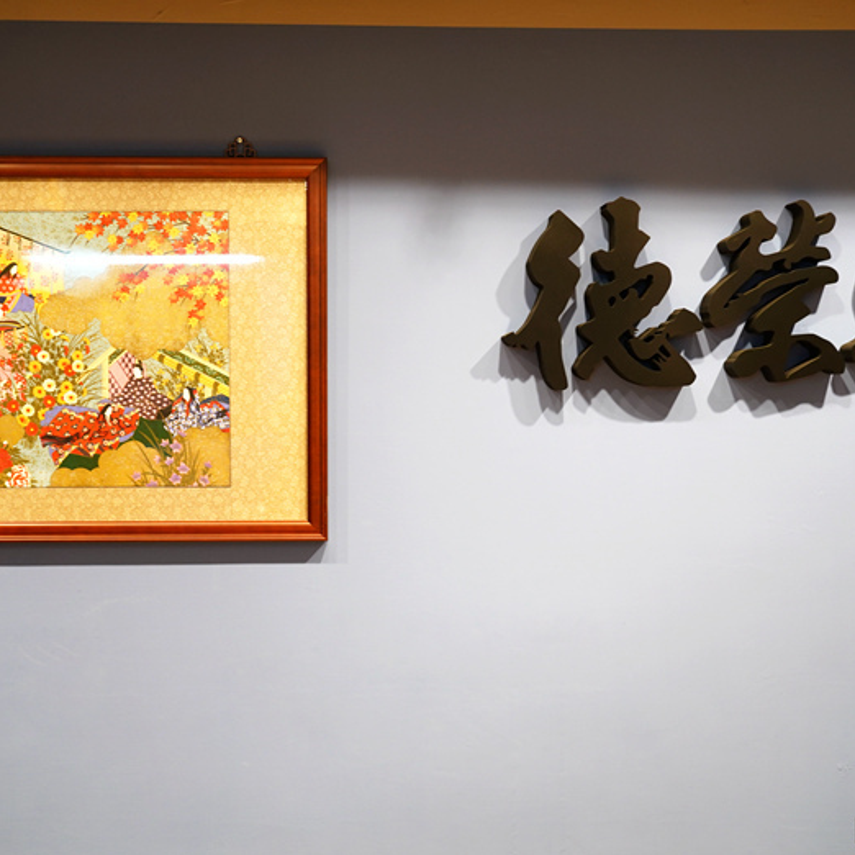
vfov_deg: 39.2
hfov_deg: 39.1
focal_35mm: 43
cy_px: 423
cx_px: 390
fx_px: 1202
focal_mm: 33
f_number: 4.5
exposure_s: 1/40
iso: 1250
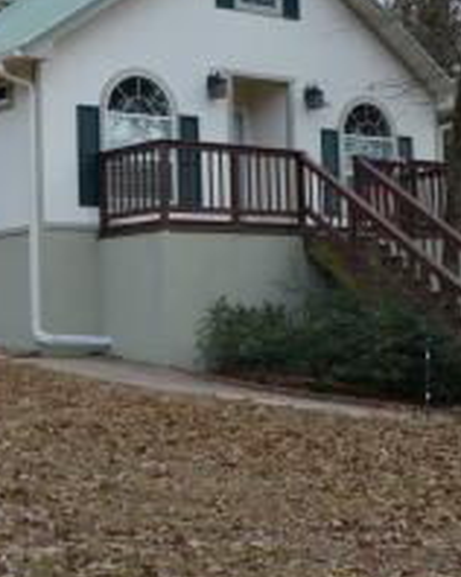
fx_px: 1315
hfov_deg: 19.9
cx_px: 244
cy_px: 213
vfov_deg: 24.7
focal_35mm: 77
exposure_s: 1/160
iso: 100
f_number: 6.3
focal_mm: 24
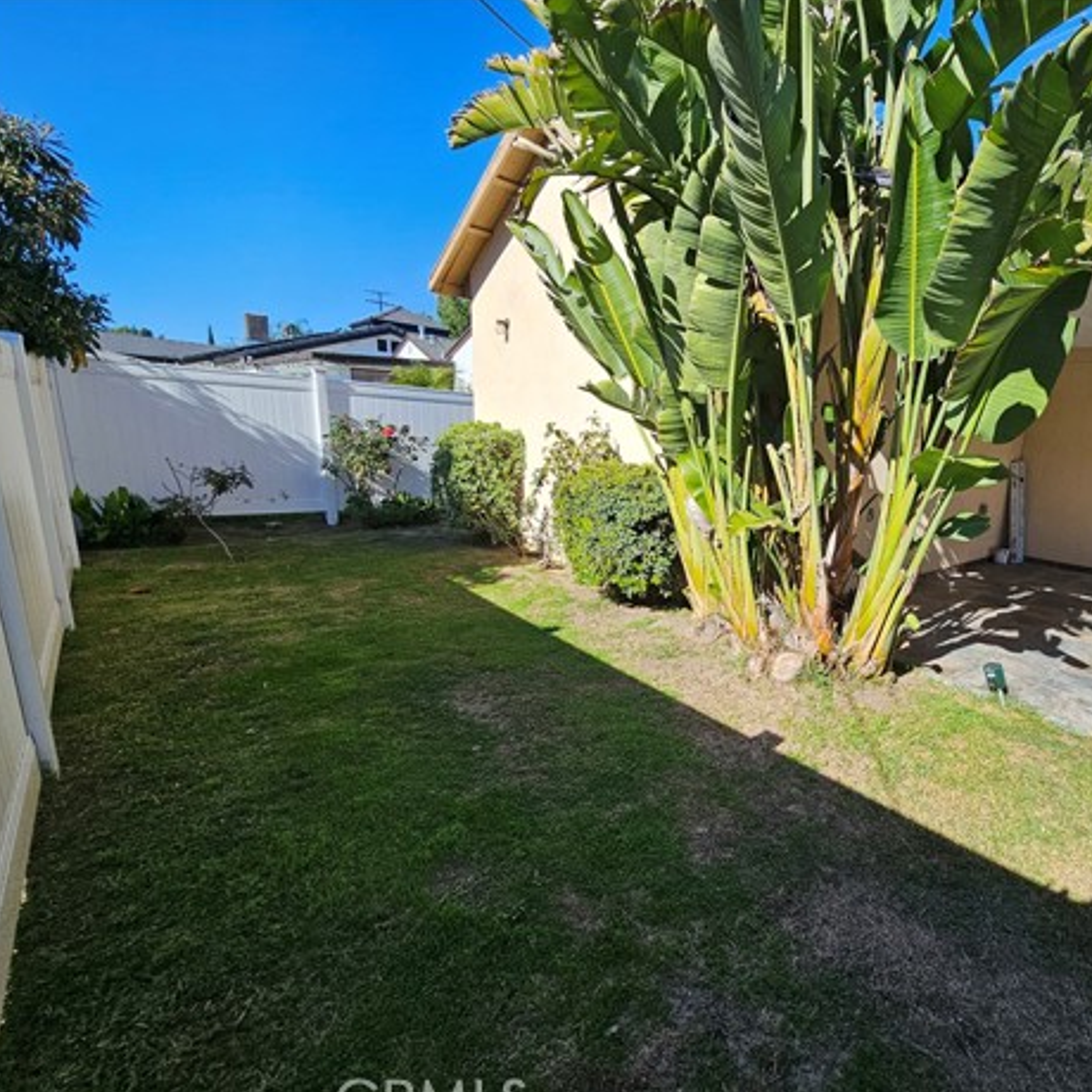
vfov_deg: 87.4
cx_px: 738
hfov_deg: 84.1
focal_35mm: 16
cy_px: 565
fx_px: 571
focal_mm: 2.2
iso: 50
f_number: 2.2
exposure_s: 1/1550
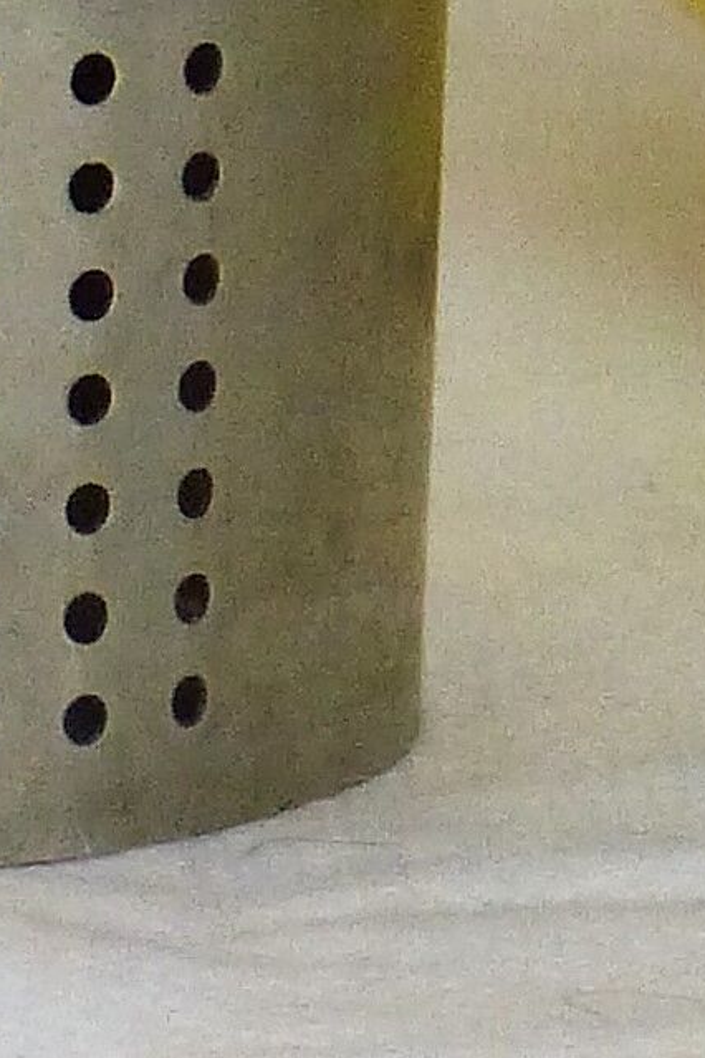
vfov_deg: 2.0
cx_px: 1197
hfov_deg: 1.3
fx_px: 30988
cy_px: -531
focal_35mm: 1055
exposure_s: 1/60
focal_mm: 26.5
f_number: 2.8
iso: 400
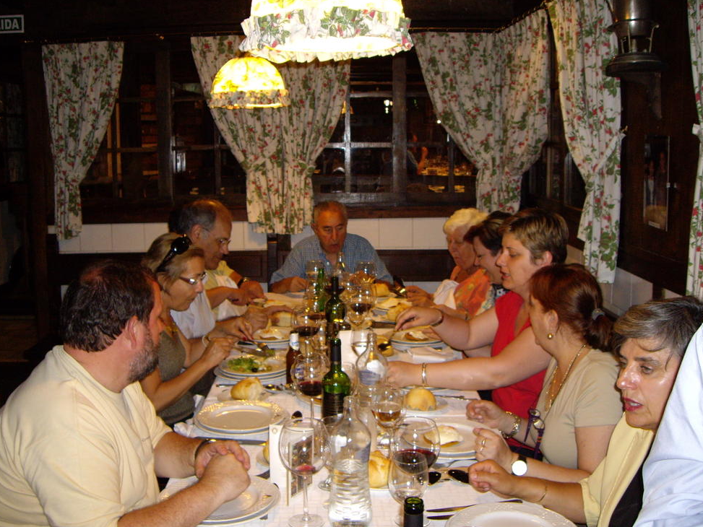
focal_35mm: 40
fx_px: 812
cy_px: 256
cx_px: 349
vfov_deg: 36.0
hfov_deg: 46.8
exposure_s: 1/40
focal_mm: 6.2
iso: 200
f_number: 2.7
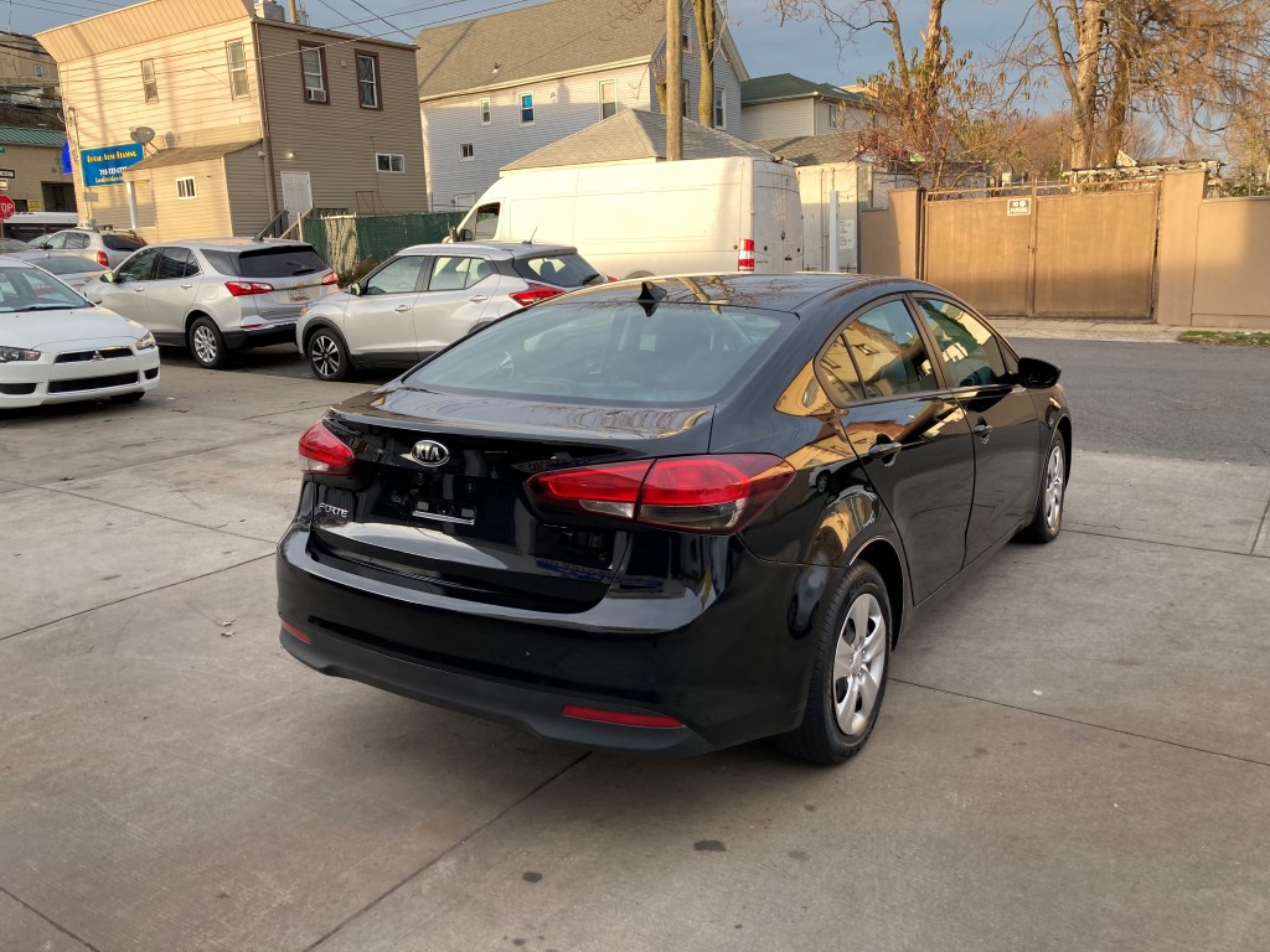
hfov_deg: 63.4
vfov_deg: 49.7
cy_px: 476
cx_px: 635
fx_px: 1027
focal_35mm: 28
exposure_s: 1/120
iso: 25
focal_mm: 3.99
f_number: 1.8
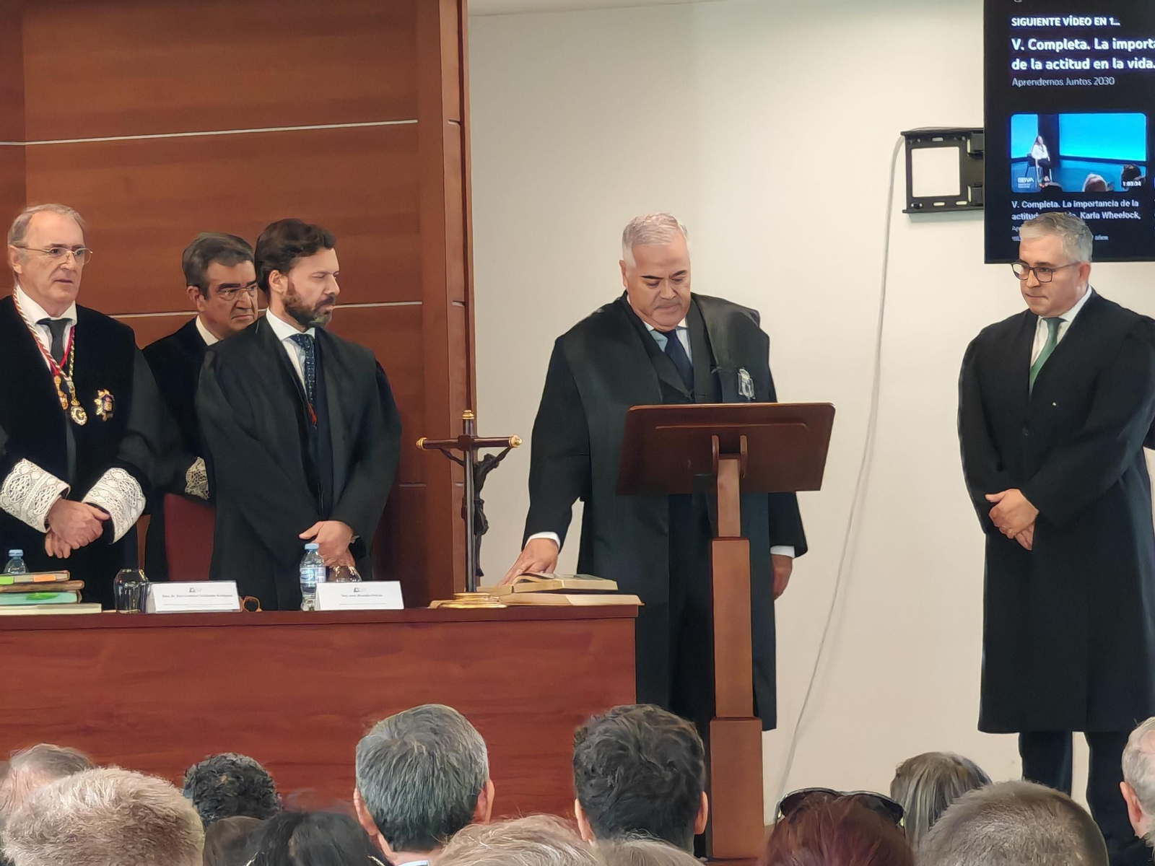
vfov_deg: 8.3
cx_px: 578
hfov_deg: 11.1
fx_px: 5939
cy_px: 433
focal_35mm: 178
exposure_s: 1/50
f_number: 2.4
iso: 320
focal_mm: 8.67
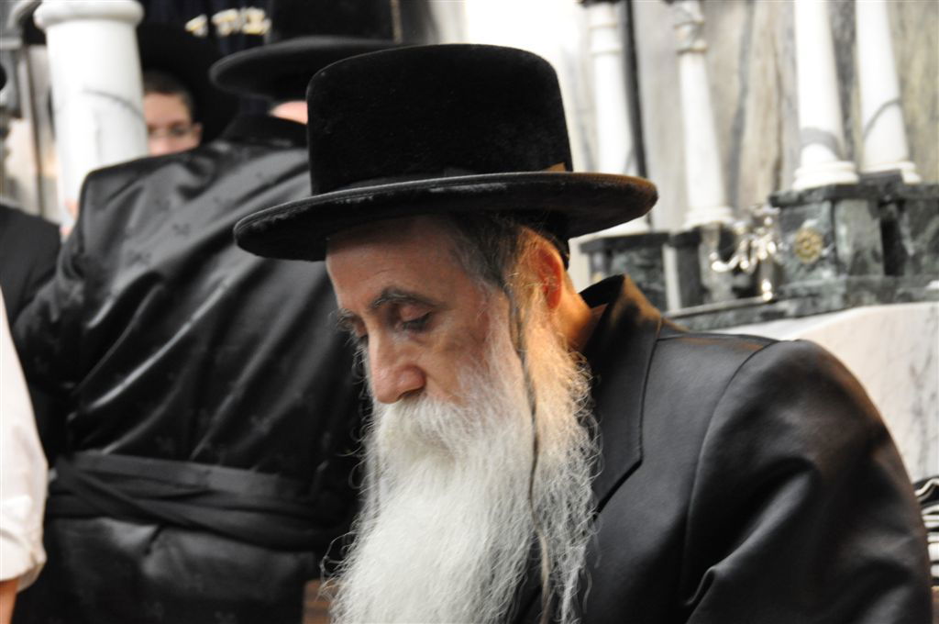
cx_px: 470
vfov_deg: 16.2
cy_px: 312
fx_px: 2188
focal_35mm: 84
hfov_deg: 24.2
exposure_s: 1/25
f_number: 5.6
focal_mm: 56
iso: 1600
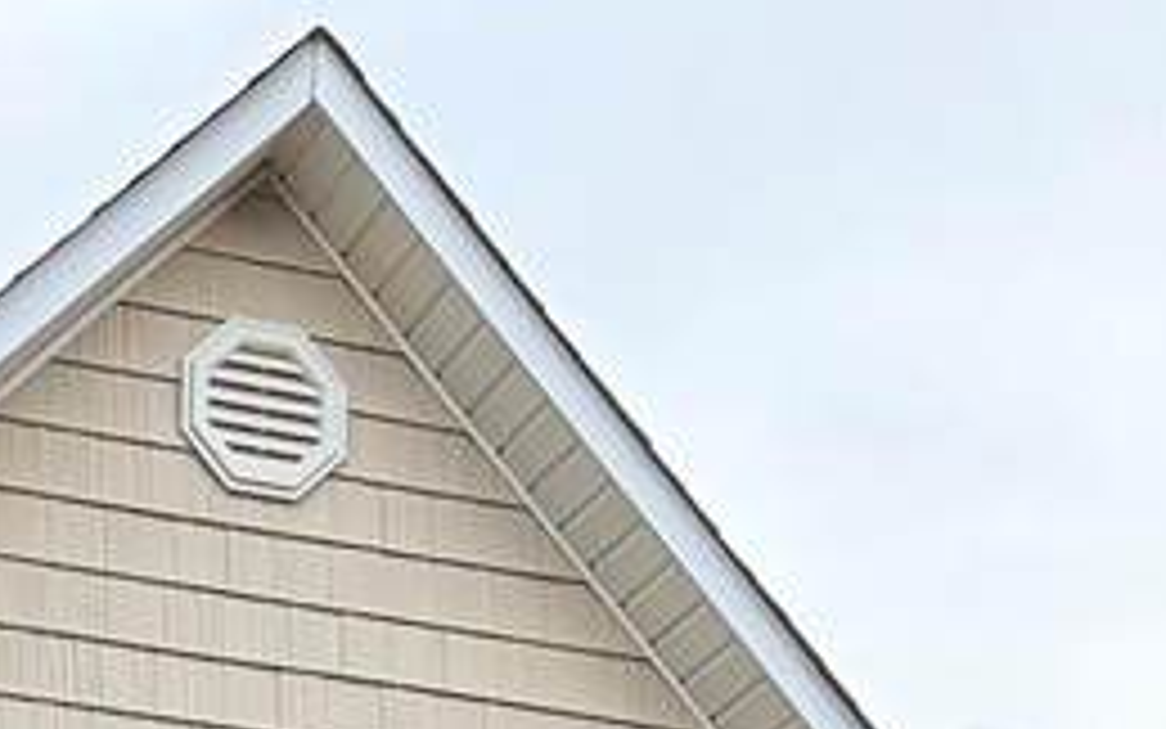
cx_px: 45
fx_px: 4323
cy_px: 2120
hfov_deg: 15.1
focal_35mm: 136
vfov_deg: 8.3
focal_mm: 5.96
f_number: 1.6
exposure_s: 1/1799
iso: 64
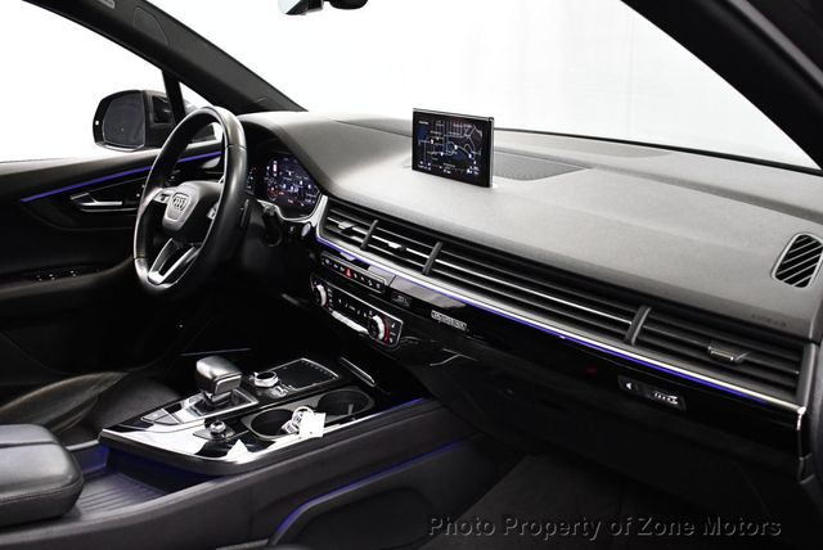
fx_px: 824
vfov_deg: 36.9
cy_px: 275
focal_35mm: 36
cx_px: 412
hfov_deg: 53.1
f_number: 3.5
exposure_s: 1/125
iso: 2800
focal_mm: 18
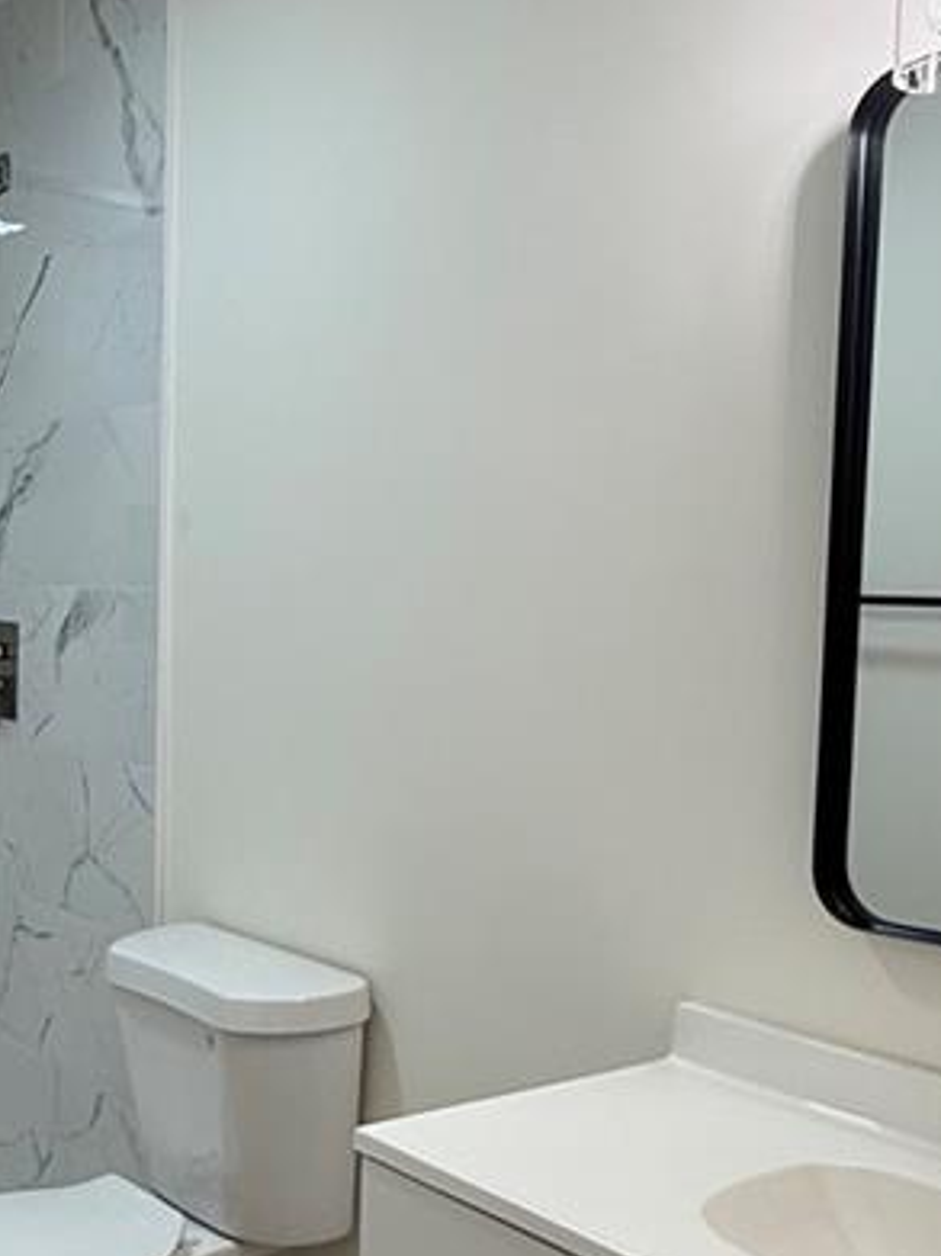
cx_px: 71
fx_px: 1559
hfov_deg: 31.8
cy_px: 736
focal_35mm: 43
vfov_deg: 43.7
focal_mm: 2.22
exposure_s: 1/120
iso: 100
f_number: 2.2
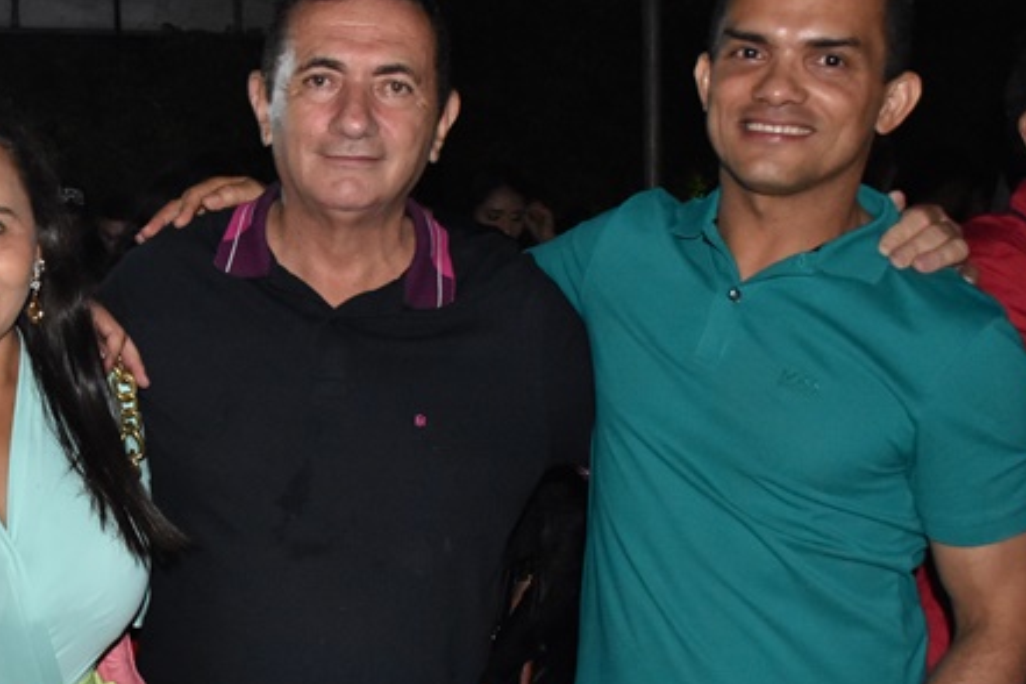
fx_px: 1396
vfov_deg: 27.4
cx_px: 191
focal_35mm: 49
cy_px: 446
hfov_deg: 38.7
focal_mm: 18
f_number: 4.5
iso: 3200
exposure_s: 1/125
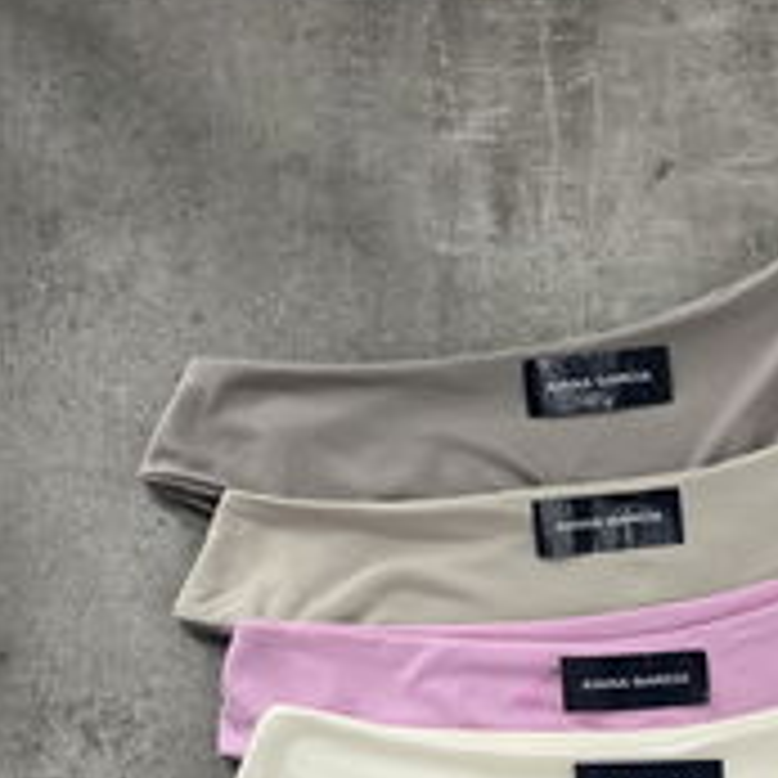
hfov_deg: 24.0
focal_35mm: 71
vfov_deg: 21.3
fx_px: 1805
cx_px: 603
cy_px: 1095
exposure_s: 1/260
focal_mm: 5.1
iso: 40
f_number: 1.6
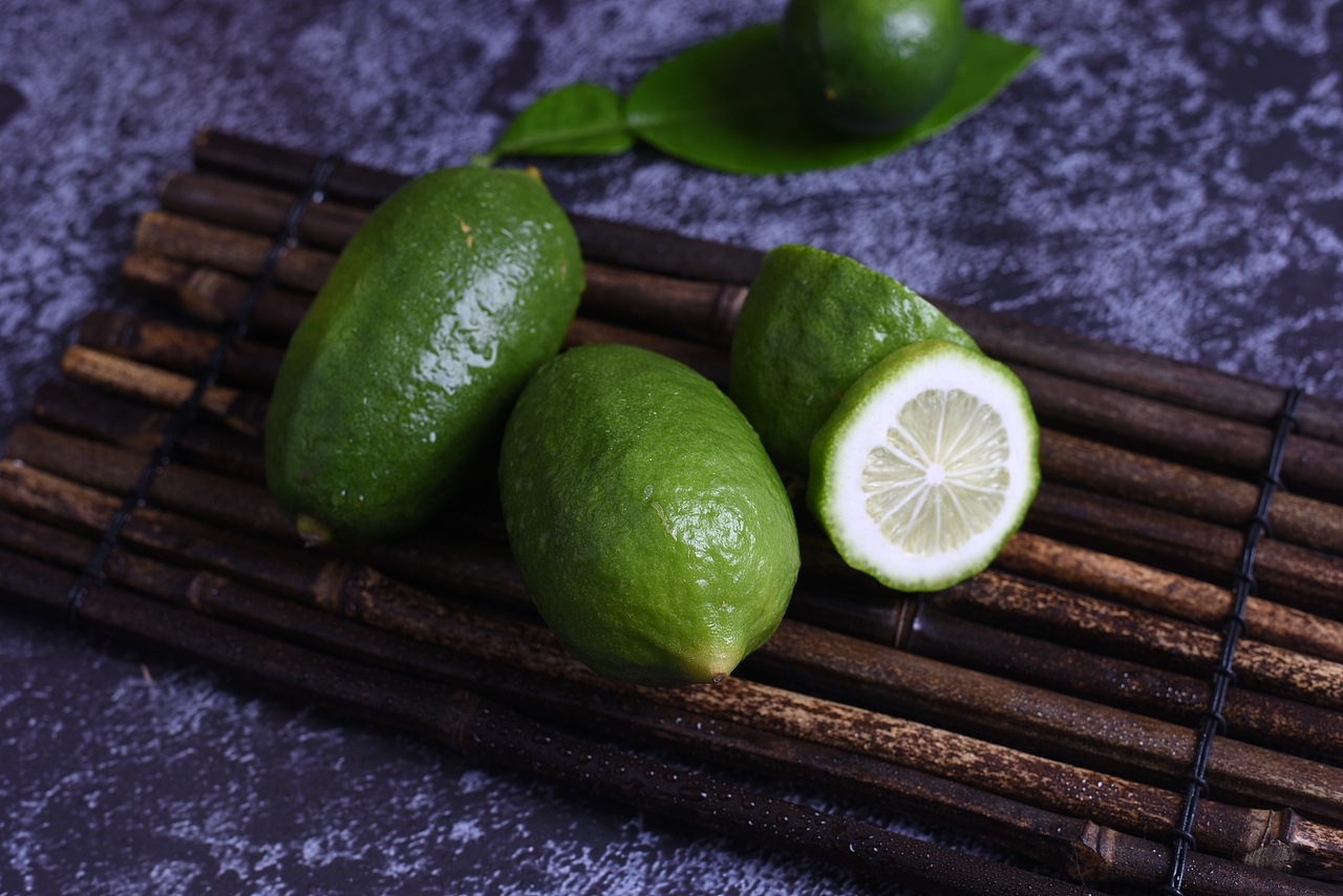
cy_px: 448
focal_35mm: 50
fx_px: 1866
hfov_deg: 39.6
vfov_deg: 27.0
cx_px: 672
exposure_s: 1/125
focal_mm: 50
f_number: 6.3
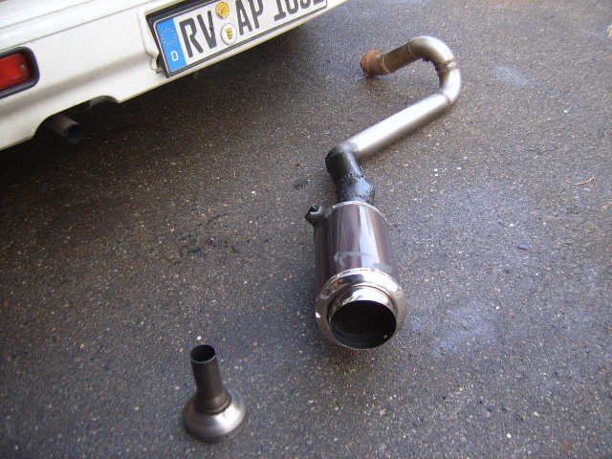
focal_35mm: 35
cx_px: 306
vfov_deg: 40.7
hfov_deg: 52.6
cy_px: 230
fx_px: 619
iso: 50
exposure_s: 1/125
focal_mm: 5.8
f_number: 2.8
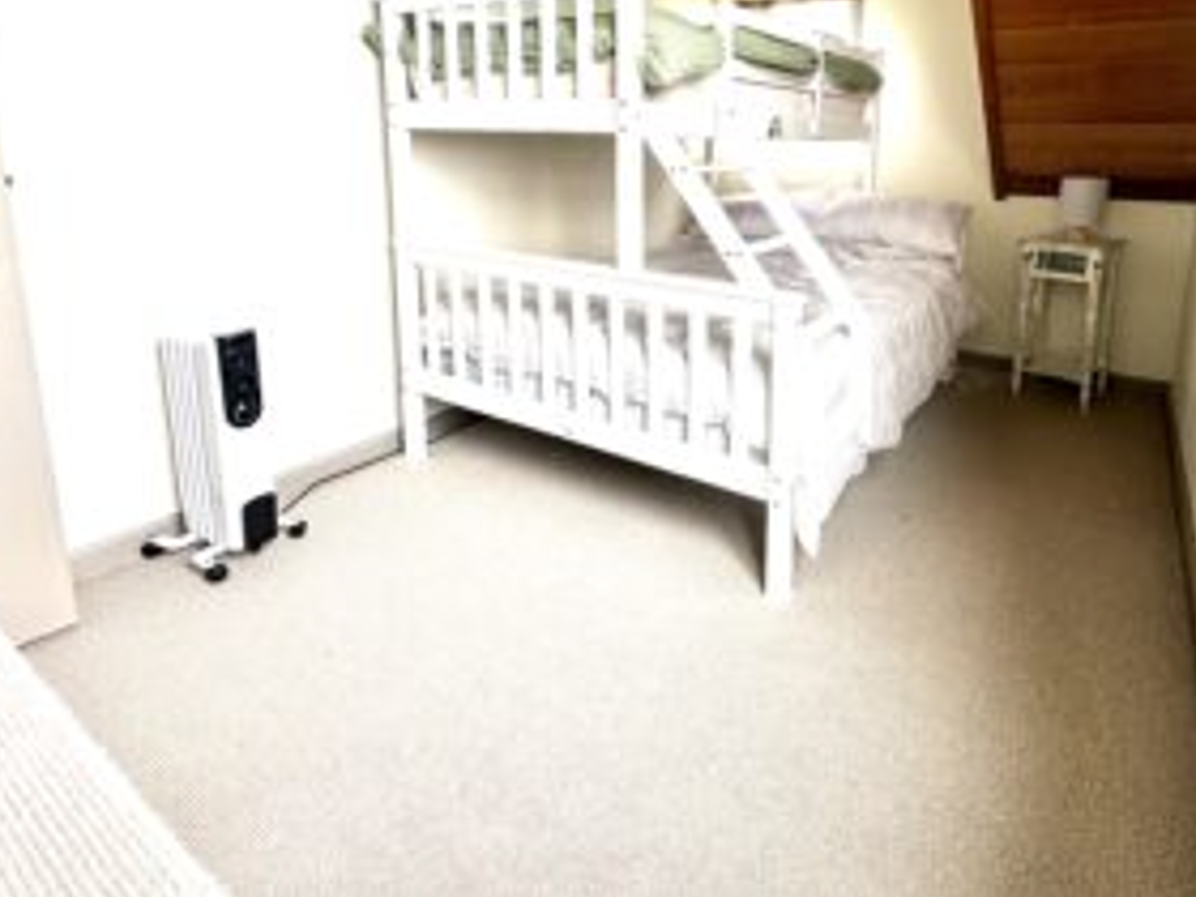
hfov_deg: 80.7
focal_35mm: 20
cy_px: 261
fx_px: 691
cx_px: 722
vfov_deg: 63.3
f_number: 2.2
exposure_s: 1/99
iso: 80
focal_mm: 2.22
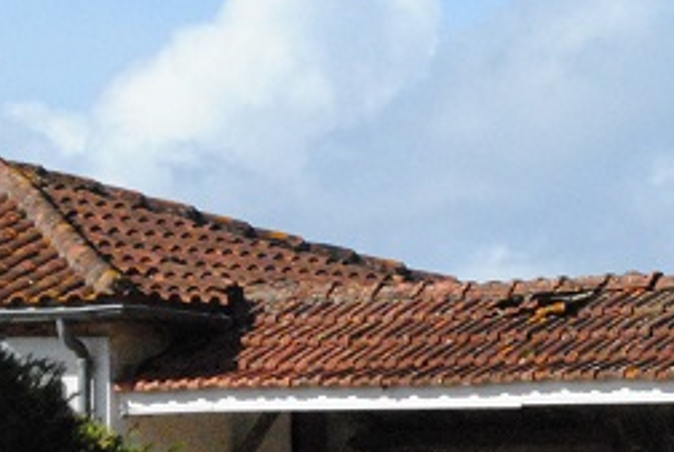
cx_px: 1094
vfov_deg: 3.7
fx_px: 7089
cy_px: 293
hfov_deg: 5.4
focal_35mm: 378
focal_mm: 62
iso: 1600
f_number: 13
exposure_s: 1/2500
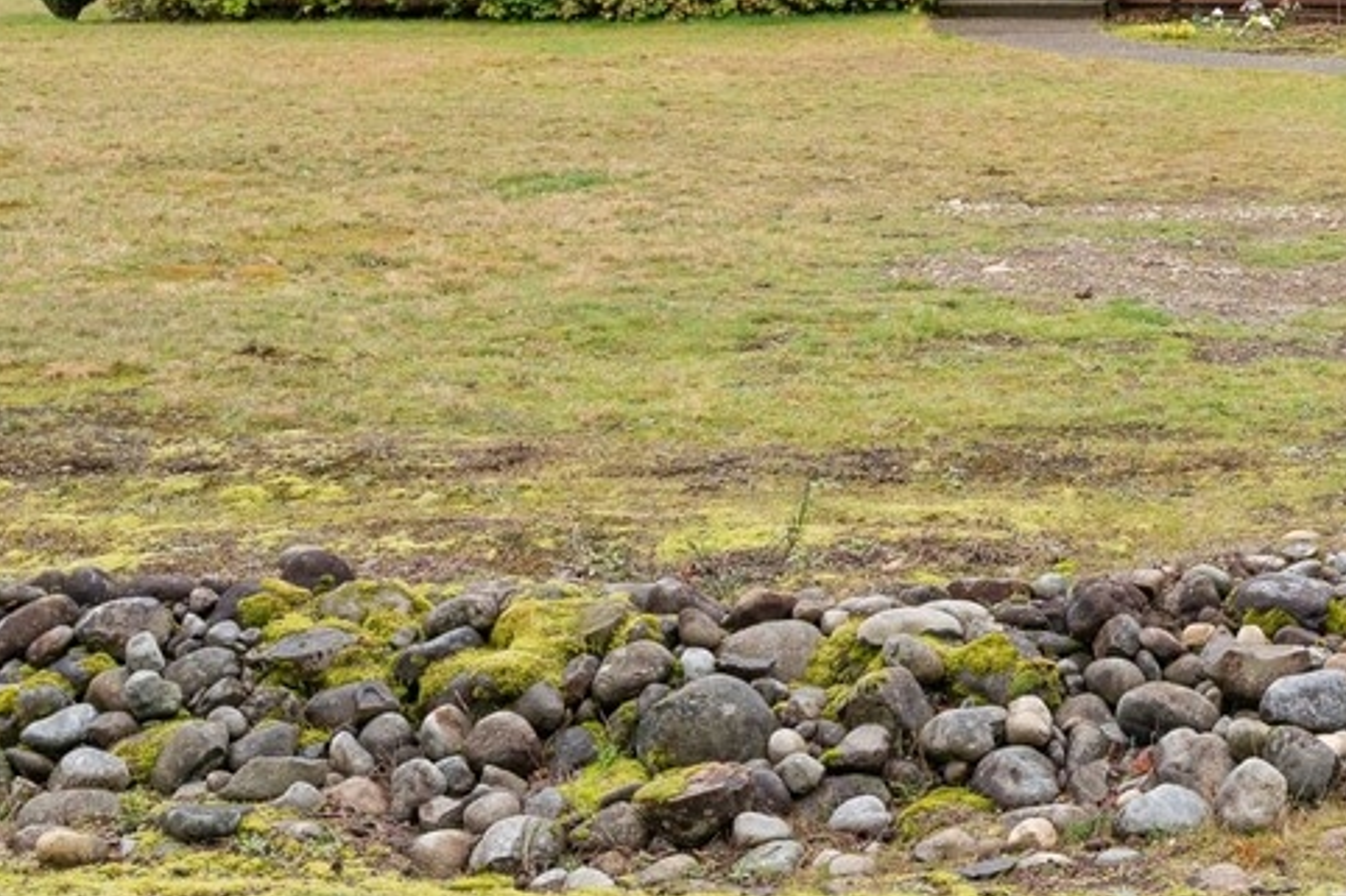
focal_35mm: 81
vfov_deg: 16.1
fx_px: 3027
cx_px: 1417
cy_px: -211
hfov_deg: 23.7
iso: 320
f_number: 9
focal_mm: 23
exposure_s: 1/100
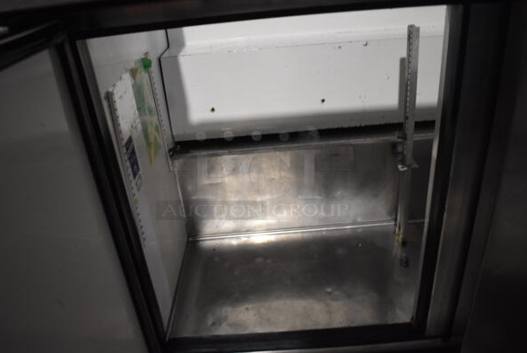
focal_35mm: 28
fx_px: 410
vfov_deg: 46.5
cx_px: 256
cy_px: 172
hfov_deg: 65.4
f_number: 3.5
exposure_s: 1/125
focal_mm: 18
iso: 2500
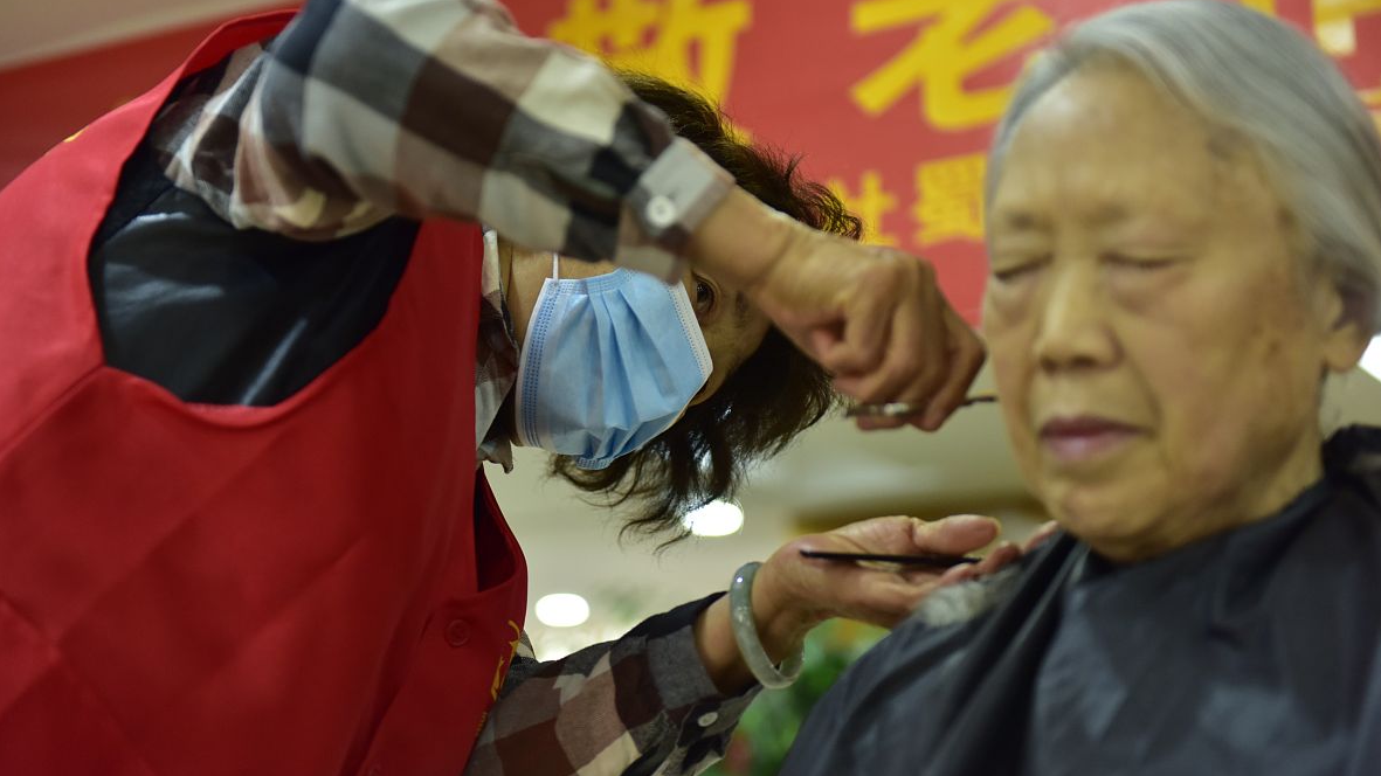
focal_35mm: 66
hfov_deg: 31.9
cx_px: 697
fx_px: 2417
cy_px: 368
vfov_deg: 18.3
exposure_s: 1/100
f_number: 2.8
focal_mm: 62
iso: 1250
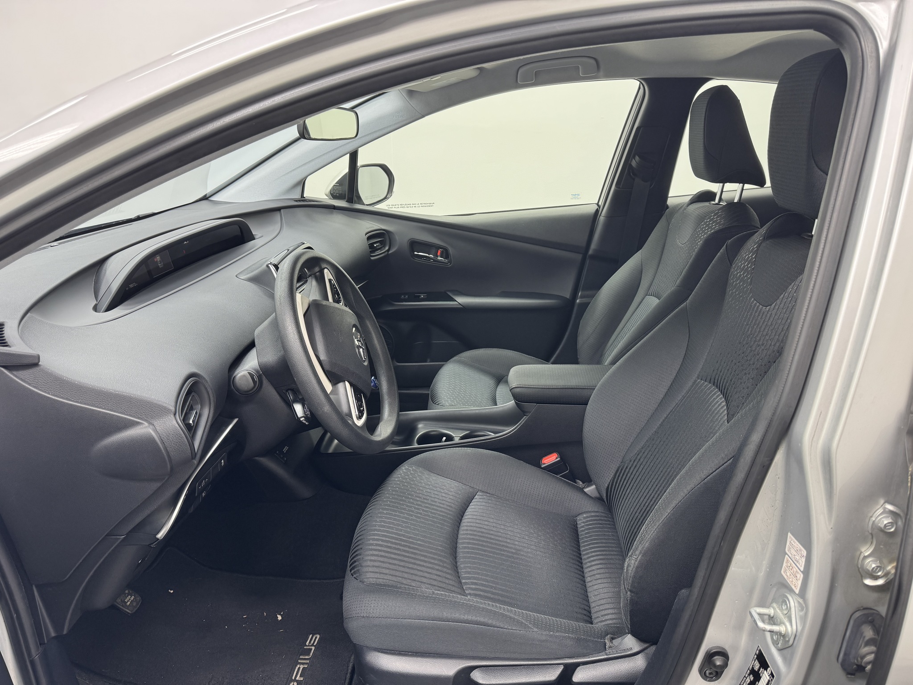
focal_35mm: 24
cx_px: 456
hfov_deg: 71.6
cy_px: 342
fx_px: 633
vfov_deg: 56.8
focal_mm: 6.76
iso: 100
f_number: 1.78
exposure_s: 1/121
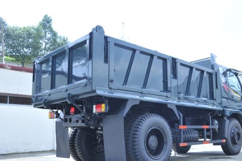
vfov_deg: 33.6
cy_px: 89
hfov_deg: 48.6
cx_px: 145
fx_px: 266
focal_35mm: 40
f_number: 6.3
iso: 250
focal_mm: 21
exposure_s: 1/250
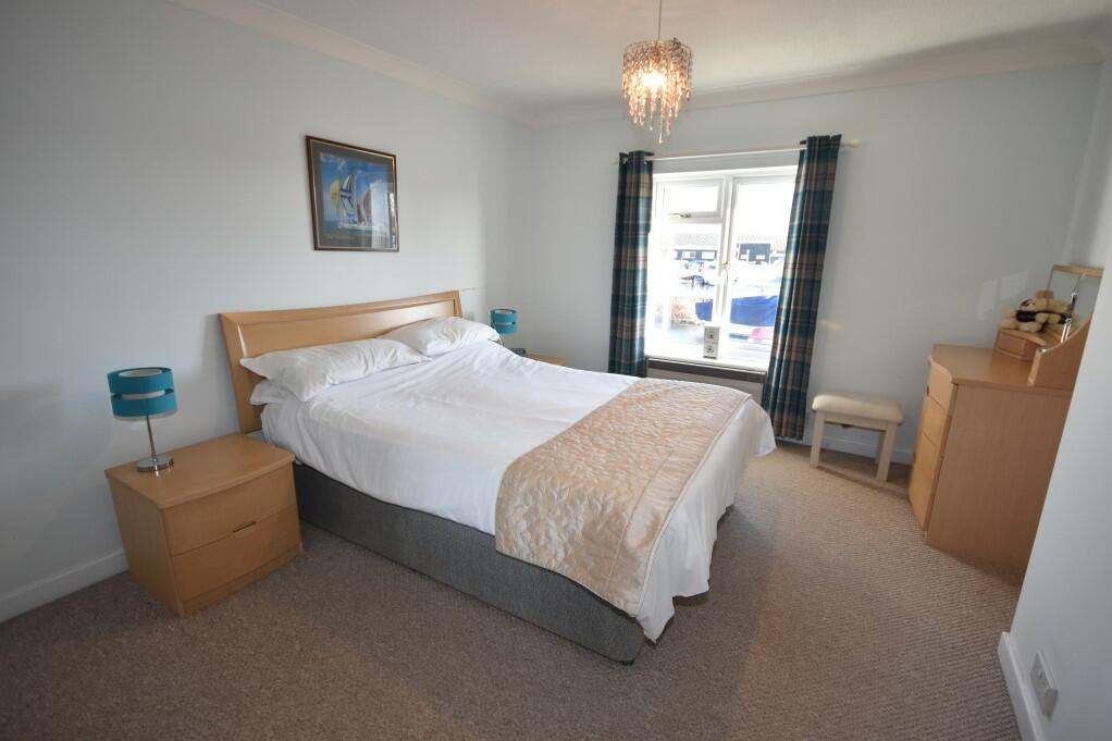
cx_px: 556
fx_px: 463
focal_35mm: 15
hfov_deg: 100.4
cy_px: 370
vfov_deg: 77.3
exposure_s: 1/80
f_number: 4.5
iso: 400
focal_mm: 10
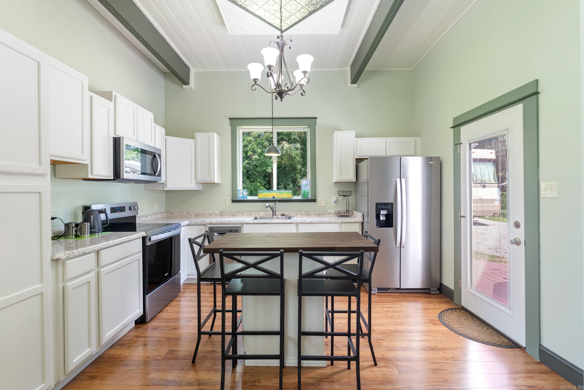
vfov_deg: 73.8
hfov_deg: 96.7
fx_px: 260
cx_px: 292
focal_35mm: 16
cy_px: 195
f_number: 9
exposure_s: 1/1.25
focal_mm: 16
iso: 250
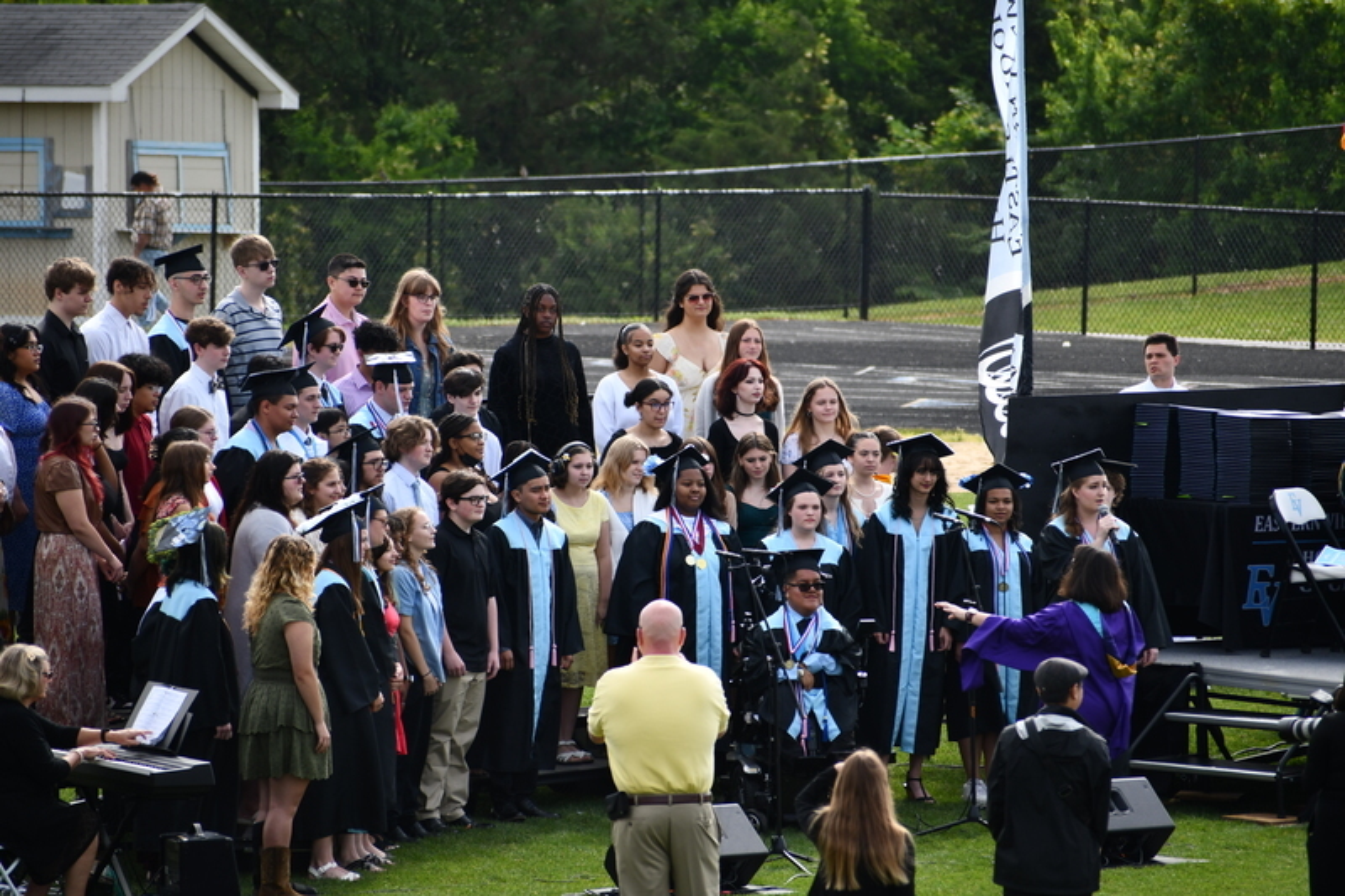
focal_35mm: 375
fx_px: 14007
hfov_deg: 5.5
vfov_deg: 3.7
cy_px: 448
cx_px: 672
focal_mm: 250
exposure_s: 1/500
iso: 200
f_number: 6
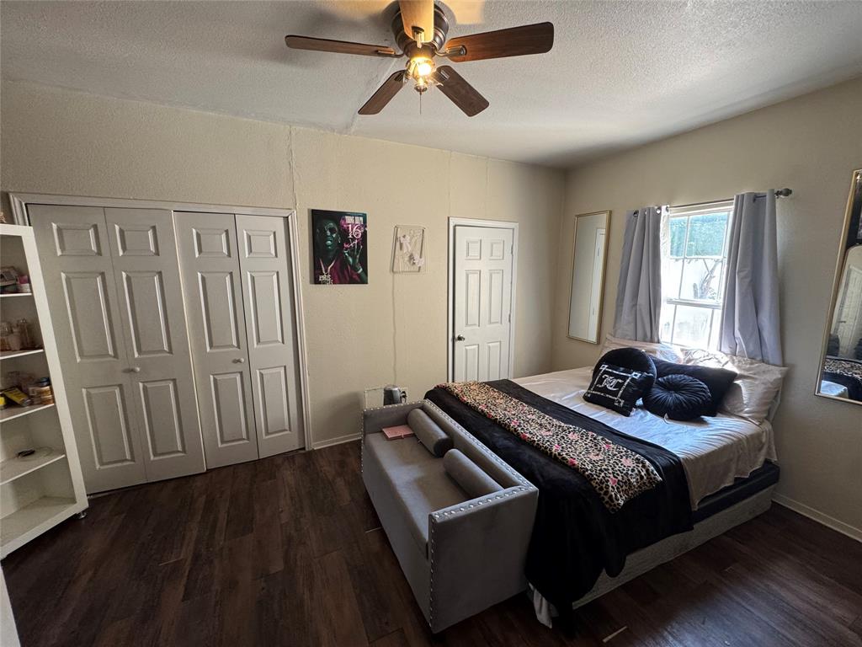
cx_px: 431
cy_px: 324
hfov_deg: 102.1
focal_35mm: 14
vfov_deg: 85.7
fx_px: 349
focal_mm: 2.22
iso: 200
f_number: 2.2
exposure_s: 1/60
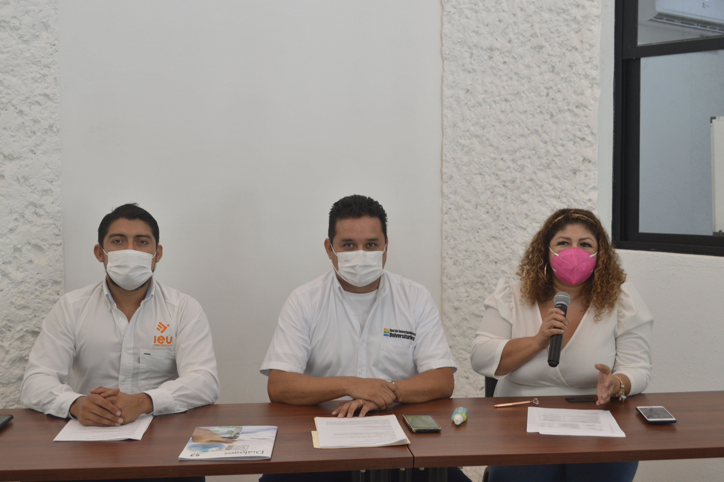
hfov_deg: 41.1
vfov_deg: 28.0
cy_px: 241
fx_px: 964
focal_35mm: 48
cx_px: 362
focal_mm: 32
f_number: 5.6
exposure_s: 1/60
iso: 560
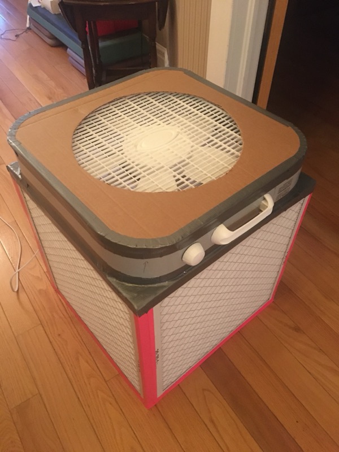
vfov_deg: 61.7
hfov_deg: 48.2
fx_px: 379
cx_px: 170
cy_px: 226
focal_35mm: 29
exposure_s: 1/15
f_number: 2.2
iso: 320
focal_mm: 4.15
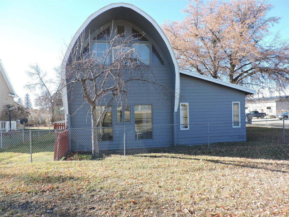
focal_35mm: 24
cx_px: 144
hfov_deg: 71.6
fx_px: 200
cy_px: 108
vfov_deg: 56.8
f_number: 3
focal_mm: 4.3
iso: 100
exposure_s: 1/320
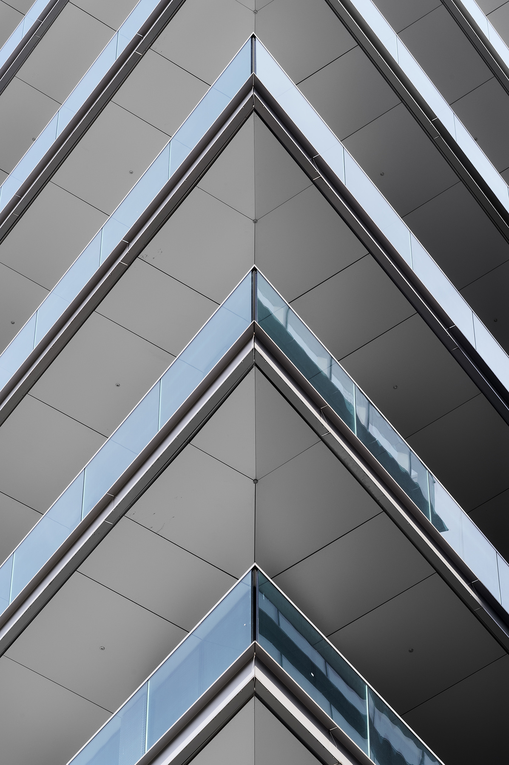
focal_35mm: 116
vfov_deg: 17.7
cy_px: 382
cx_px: 254
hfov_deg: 11.8
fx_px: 2454
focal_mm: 77
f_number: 13
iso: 160
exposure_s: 1/60
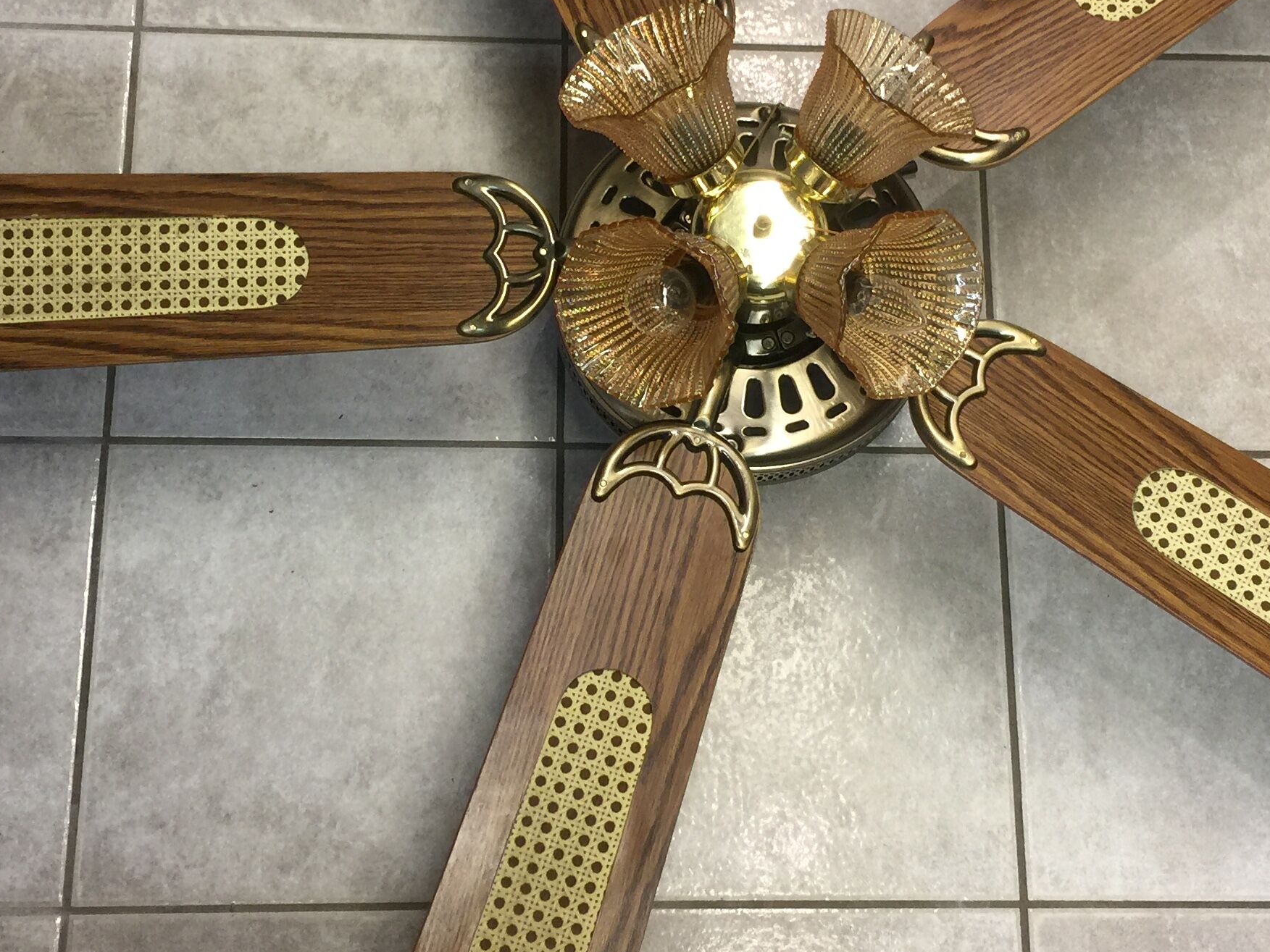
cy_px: 372
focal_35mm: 54
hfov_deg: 35.5
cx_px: 701
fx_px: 1981
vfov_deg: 27.0
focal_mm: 4.15
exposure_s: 1/33
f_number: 2.2
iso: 40
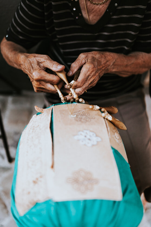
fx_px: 220
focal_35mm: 35
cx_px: 76
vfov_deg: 54.4
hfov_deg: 37.9
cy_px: 114
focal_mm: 35
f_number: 1.8
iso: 100
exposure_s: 1/1000
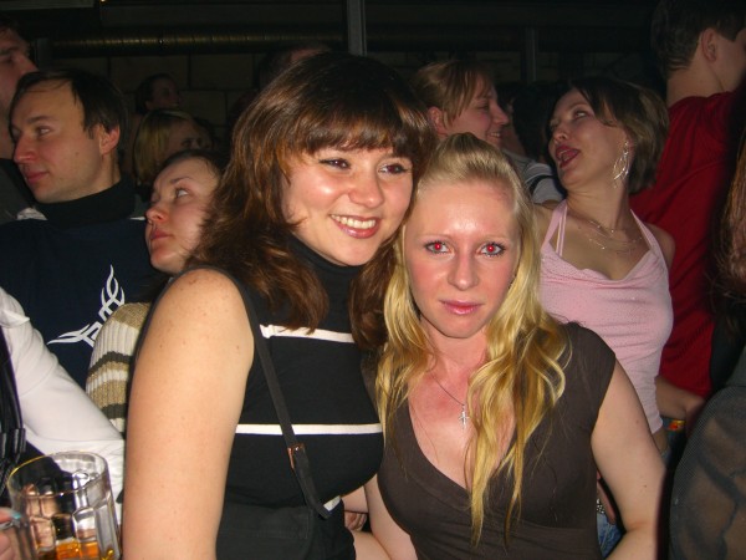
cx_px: 373
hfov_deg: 49.0
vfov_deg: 37.7
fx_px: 819
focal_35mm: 38
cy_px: 280
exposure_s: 1/60
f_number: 2.8
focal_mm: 7.9
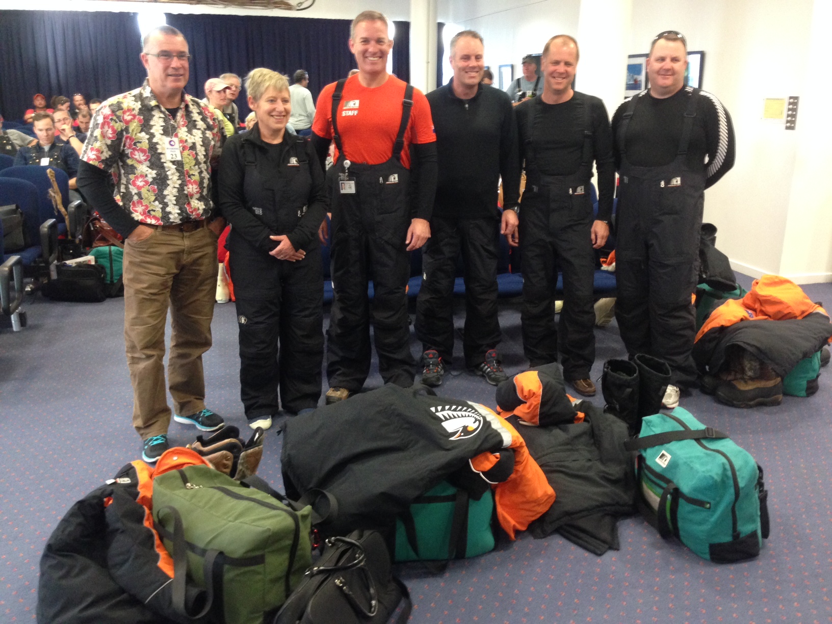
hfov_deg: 55.4
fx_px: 793
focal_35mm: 33
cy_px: 312
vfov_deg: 42.9
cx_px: 416
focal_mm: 4.12
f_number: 2.4
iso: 250
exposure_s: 1/20
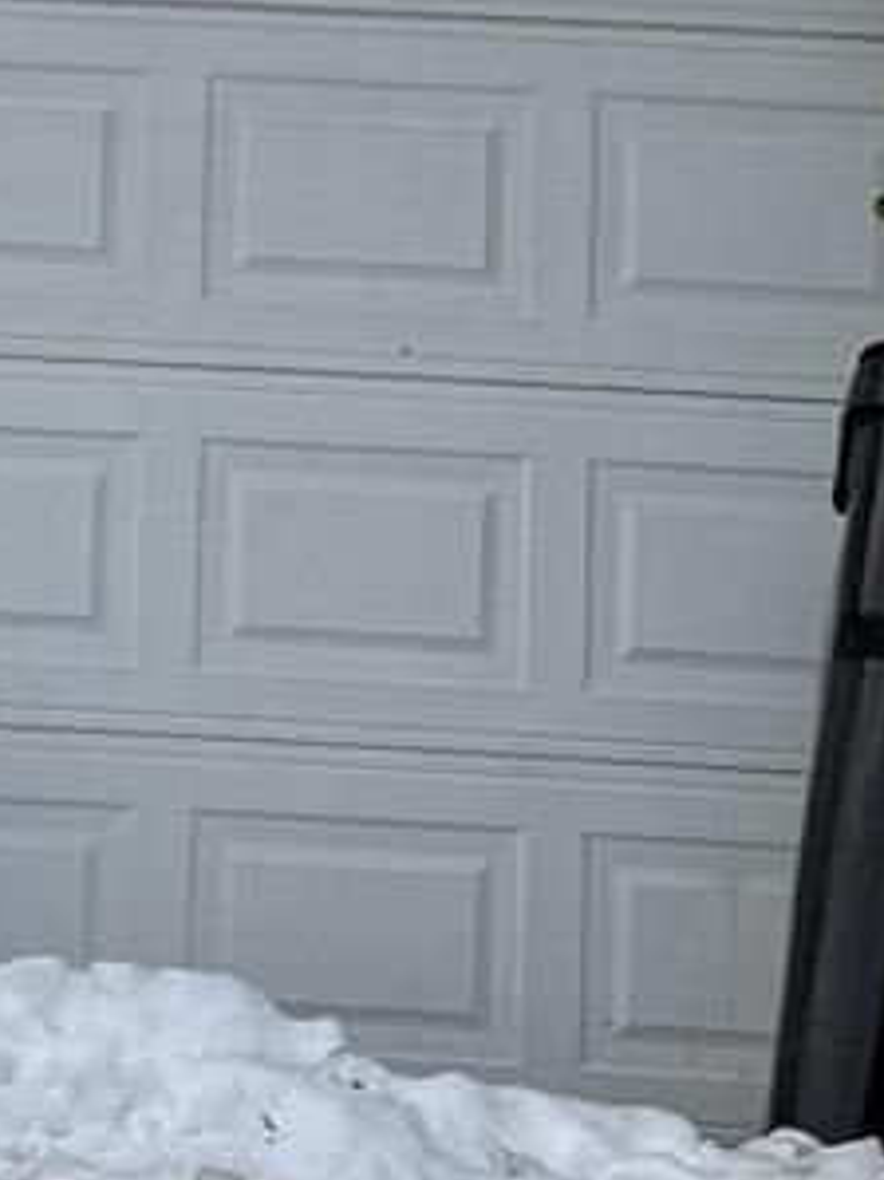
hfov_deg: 7.9
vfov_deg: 10.0
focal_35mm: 185
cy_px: -1058
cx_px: -209
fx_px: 6304
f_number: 1.78
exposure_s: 1/2169
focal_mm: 6.76
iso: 80
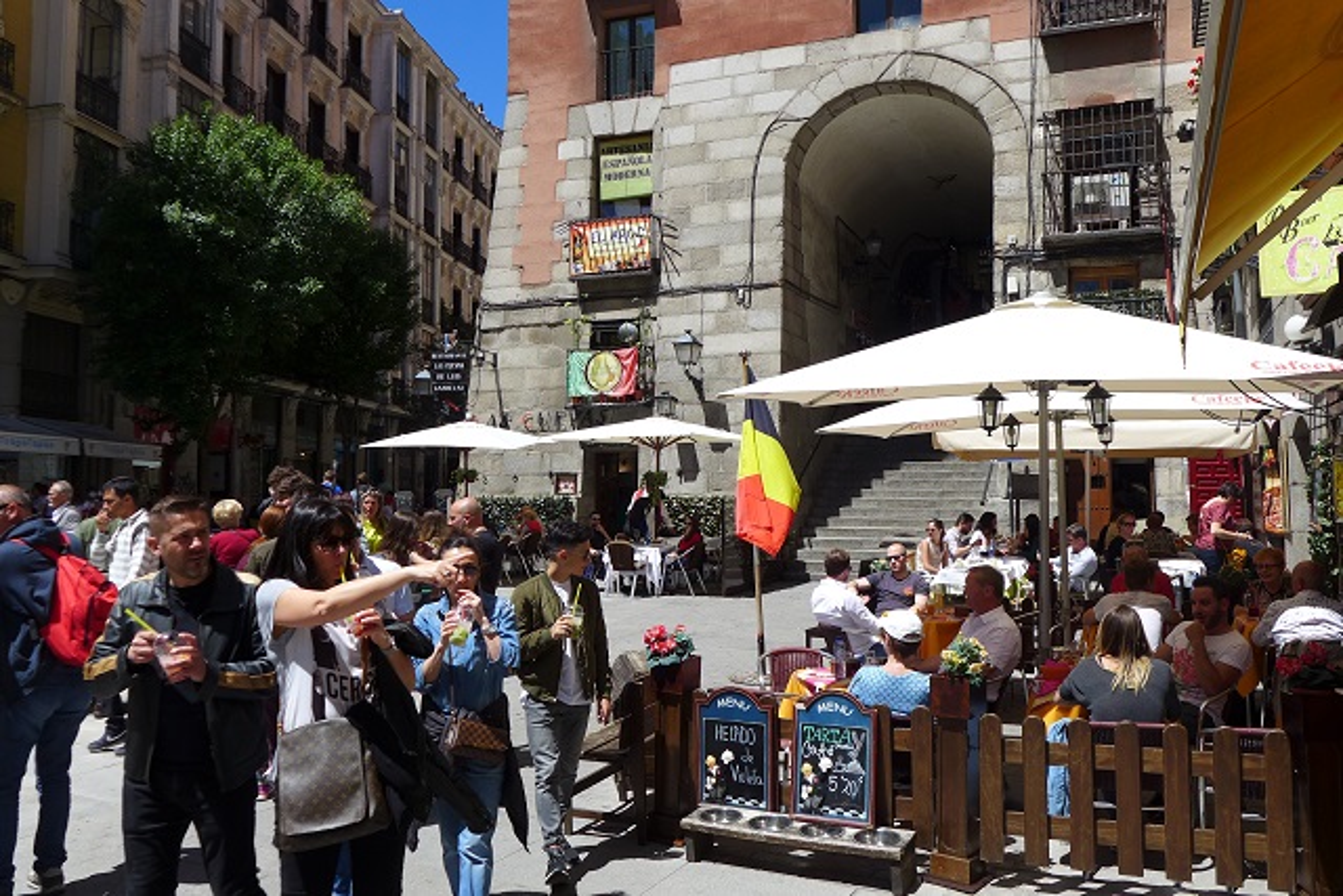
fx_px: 1119
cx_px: 672
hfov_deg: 61.9
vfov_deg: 43.6
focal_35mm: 30
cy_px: 448
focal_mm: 5.9
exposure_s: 1/1300
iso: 80
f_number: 2.8
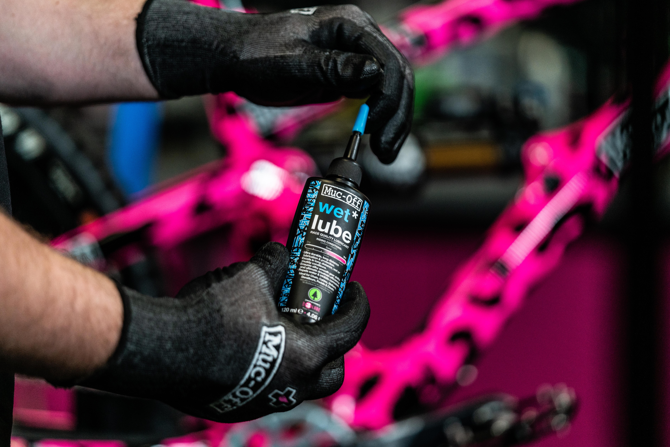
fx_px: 3313
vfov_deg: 7.7
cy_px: 226
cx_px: 337
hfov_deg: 11.5
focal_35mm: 178
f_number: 2.8
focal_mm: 156
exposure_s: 1/1000
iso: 1000
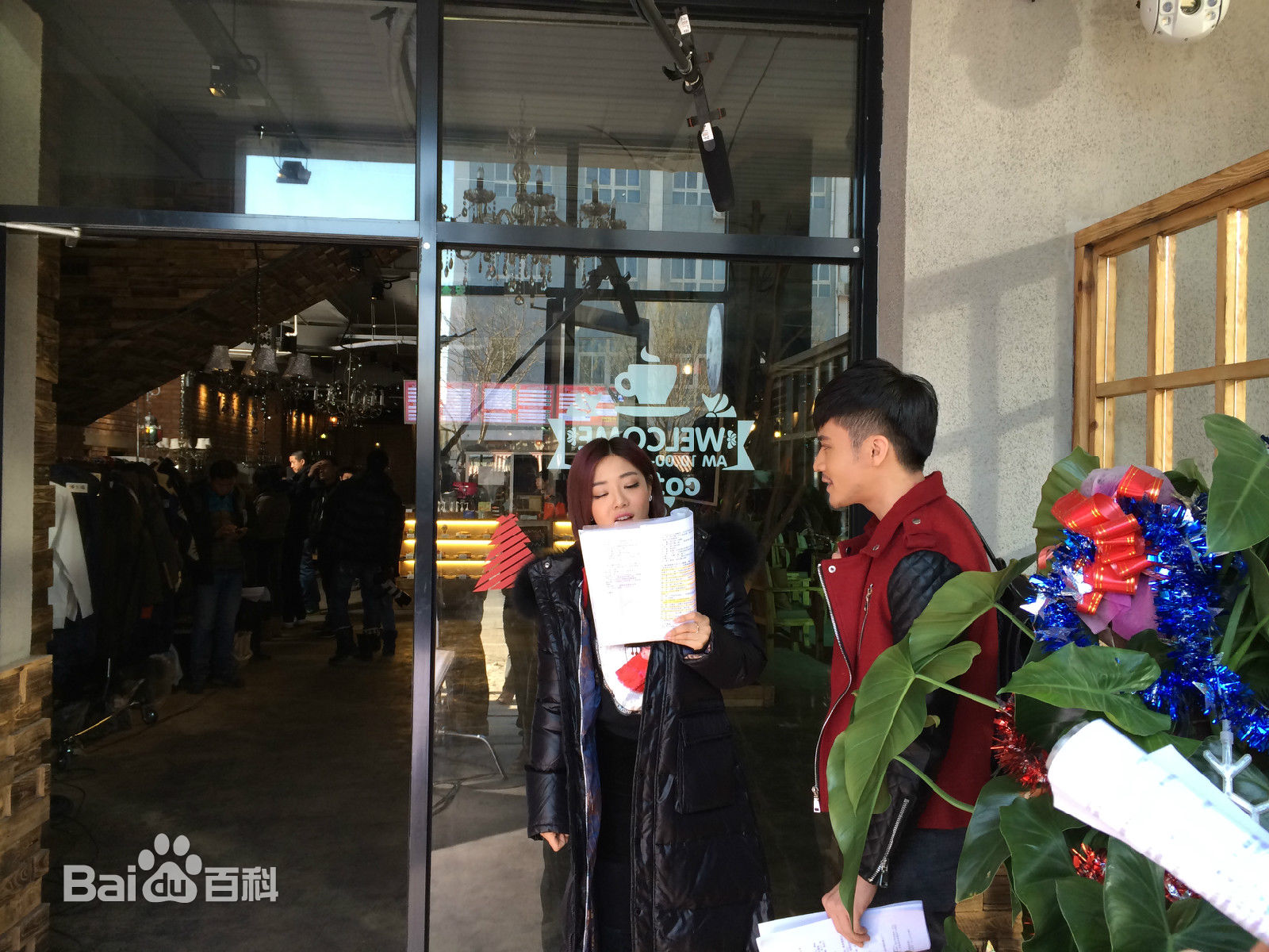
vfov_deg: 46.8
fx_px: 1100
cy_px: 476
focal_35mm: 30
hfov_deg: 60.0
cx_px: 634
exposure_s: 1/40
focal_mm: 4.12
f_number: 2.2
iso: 40
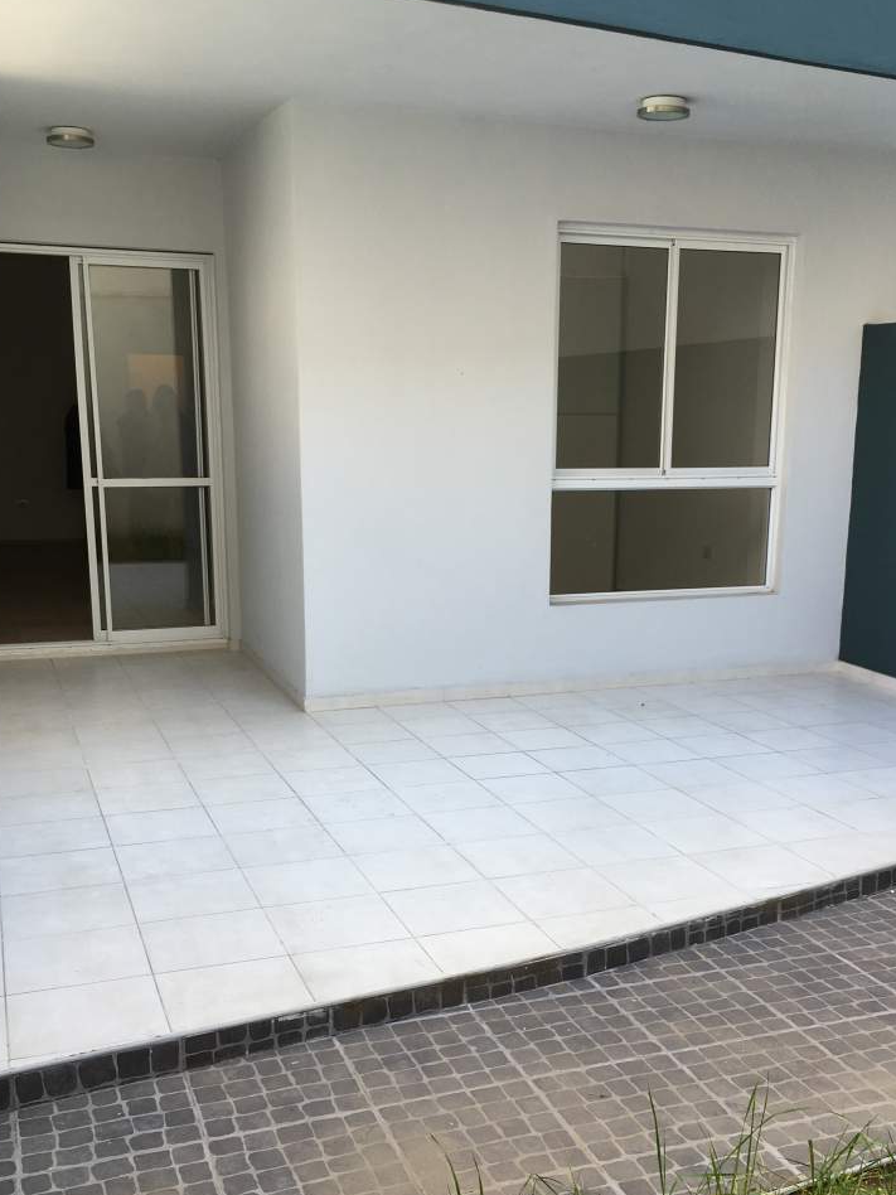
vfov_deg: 49.9
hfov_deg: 38.6
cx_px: 492
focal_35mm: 37
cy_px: 706
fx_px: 1277
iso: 25
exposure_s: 1/126
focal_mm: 4.15
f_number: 2.2
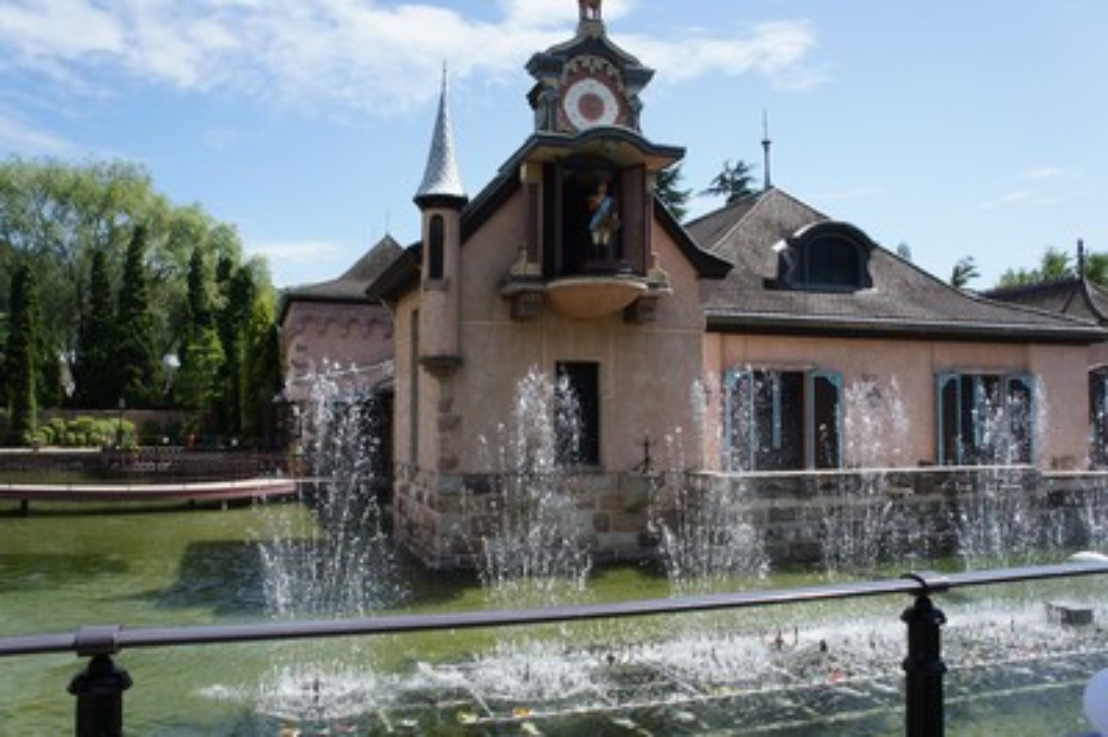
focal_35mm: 30
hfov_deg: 62.0
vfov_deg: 43.5
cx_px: 554
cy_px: 368
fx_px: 923
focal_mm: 20
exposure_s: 1/320
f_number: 8
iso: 200
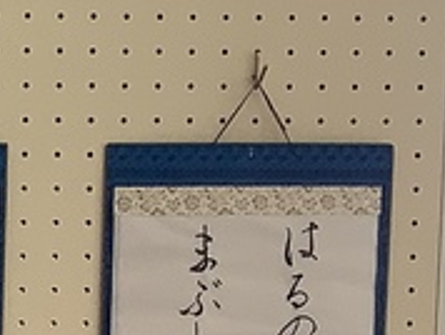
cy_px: 830
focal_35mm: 174
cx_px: -178
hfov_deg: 11.0
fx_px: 2240
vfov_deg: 7.9
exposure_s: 1/50
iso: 50
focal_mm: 3.3
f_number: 2.4
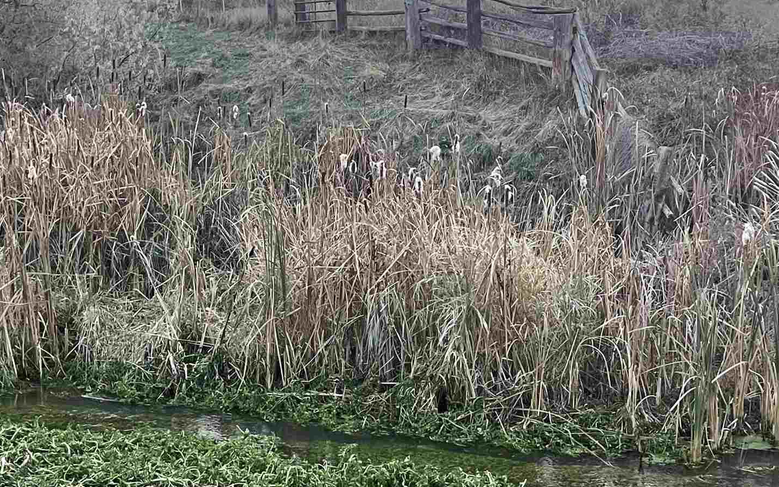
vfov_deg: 21.9
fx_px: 1253
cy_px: 309
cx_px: 318
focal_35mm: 59
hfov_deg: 34.4
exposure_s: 1/60
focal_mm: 5.1
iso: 400
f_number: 1.6
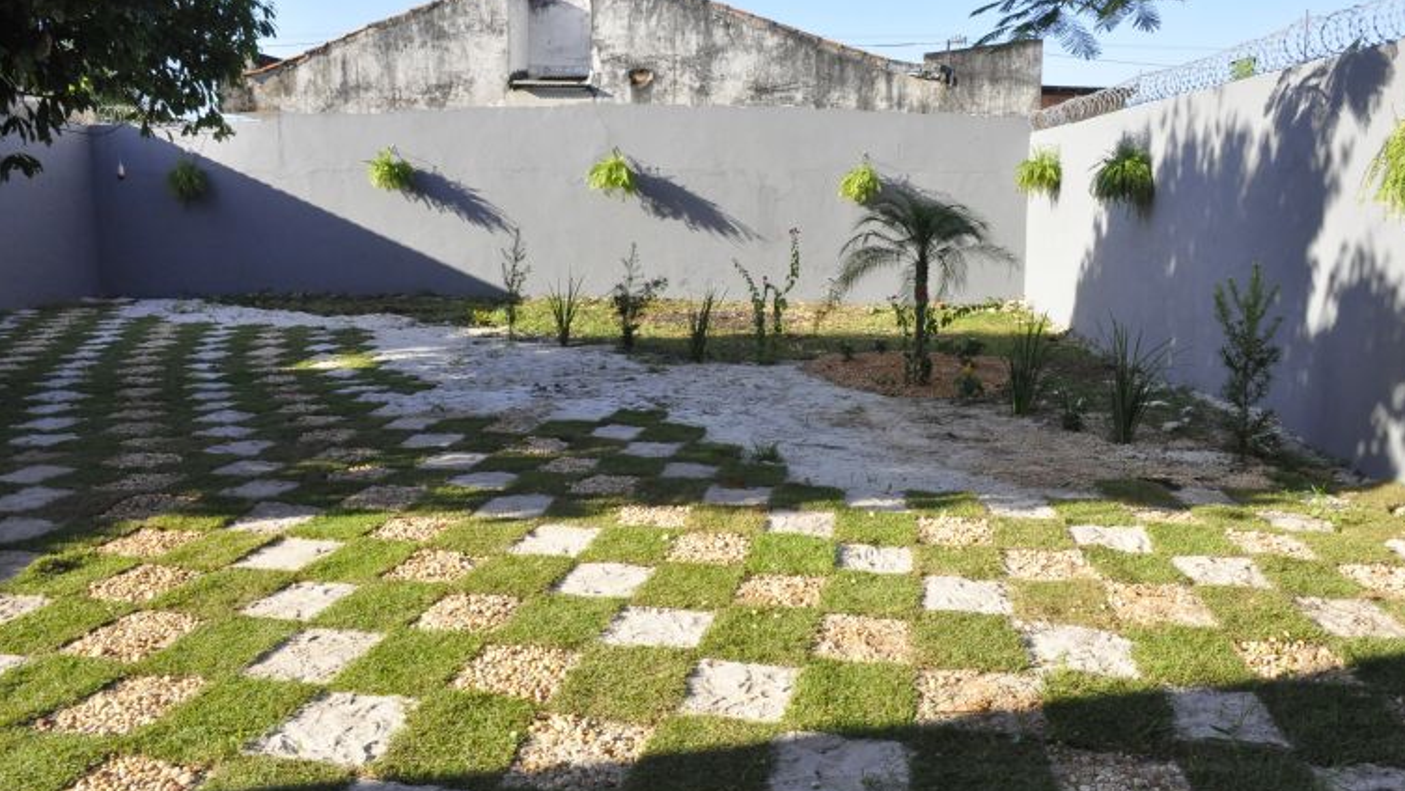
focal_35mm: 30
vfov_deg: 39.0
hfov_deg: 64.2
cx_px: 744
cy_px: 385
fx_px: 1118
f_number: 13
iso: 1250
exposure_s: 1/640
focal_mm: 18
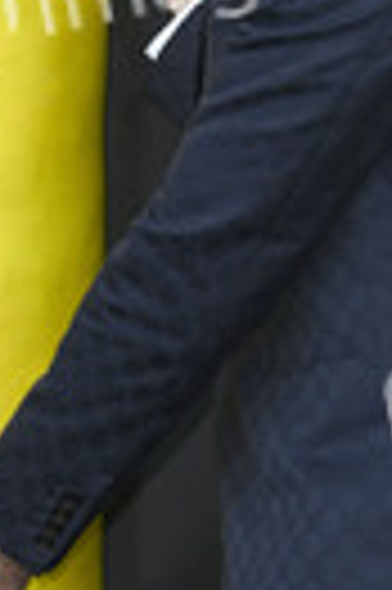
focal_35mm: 413
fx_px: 6763
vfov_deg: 5.0
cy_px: 185
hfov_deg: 3.3
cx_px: 207
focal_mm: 135
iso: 800
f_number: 5.6
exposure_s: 1/250
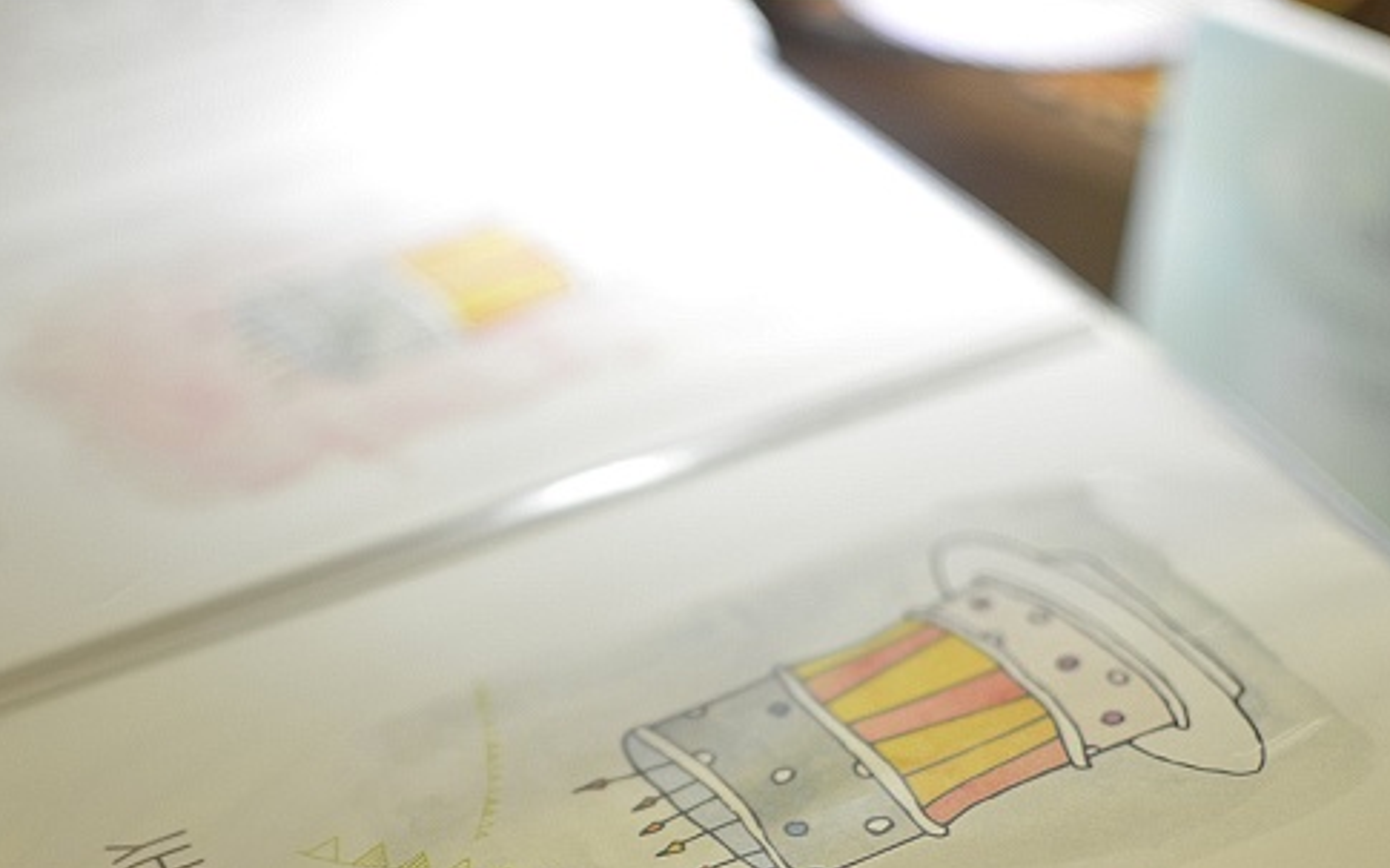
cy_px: 723
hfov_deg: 24.4
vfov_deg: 15.3
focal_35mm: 85
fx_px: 3212
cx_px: 631
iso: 200
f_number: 1.8
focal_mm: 35
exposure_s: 1/60
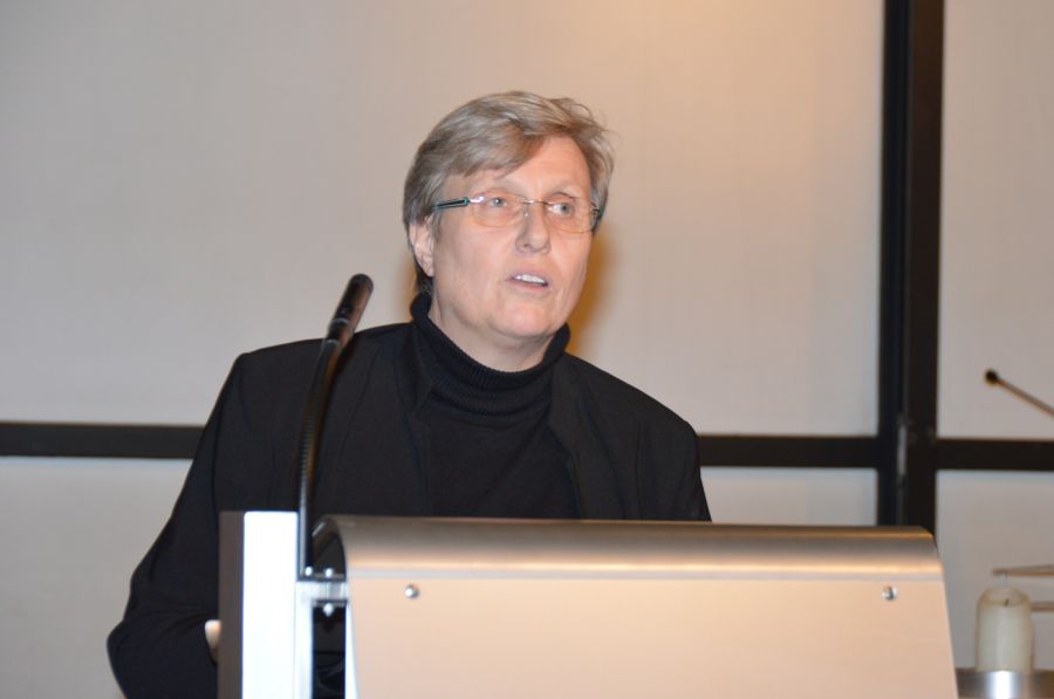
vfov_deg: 9.6
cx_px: 527
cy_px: 350
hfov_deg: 14.4
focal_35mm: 142
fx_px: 4165
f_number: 5.3
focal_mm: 95
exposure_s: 1/60
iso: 800
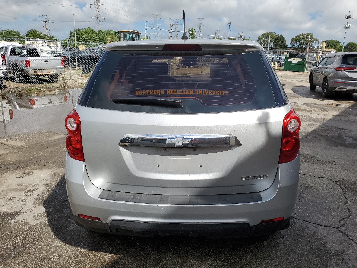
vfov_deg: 51.4
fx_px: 278
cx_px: 181
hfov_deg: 65.3
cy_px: 137
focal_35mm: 27
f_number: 1.5
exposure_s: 1/5000
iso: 50
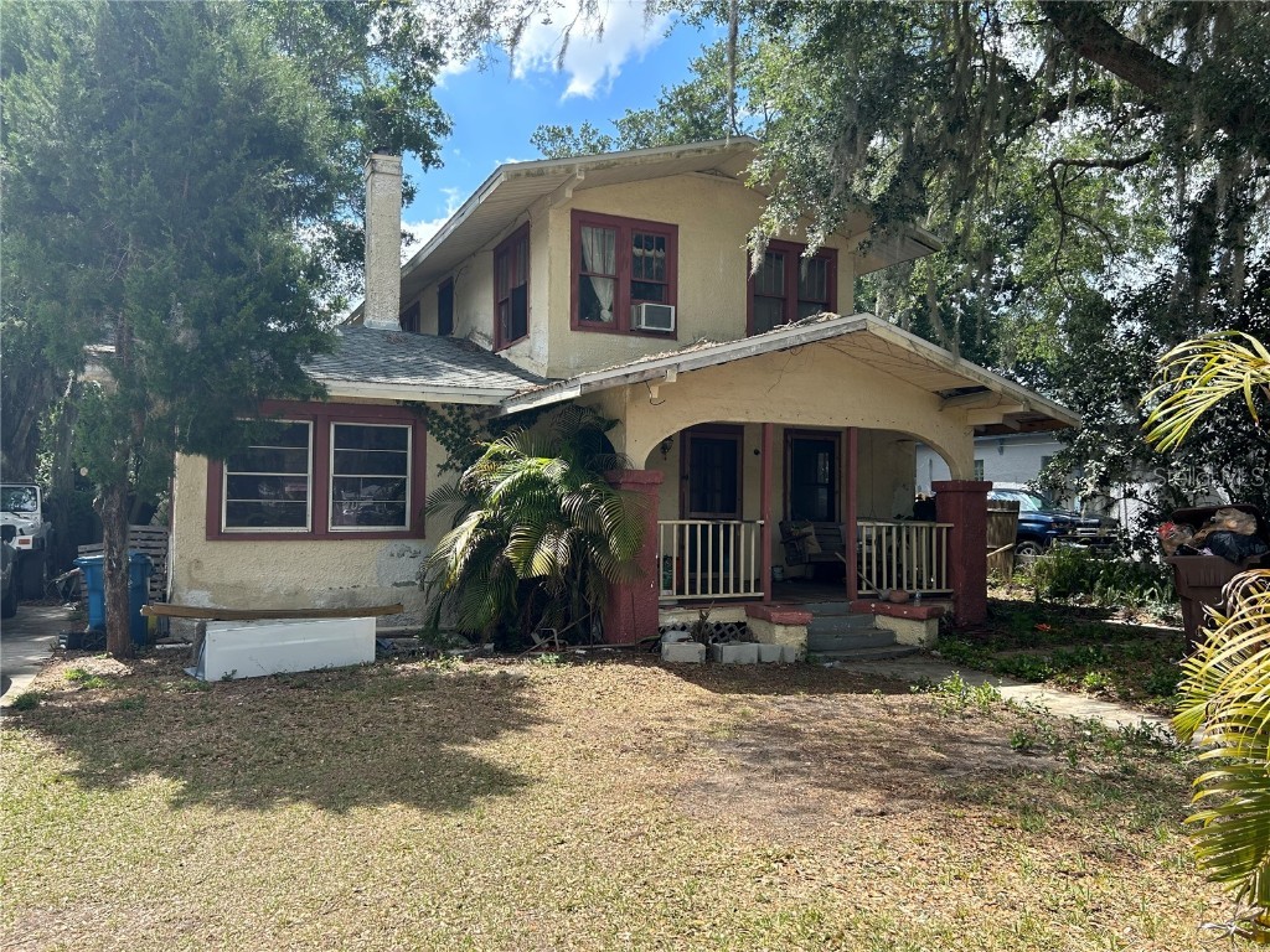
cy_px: 476
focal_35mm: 26
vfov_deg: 53.1
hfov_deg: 67.3
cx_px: 635
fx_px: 954
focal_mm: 5.7
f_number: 1.5
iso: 50
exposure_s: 1/1511
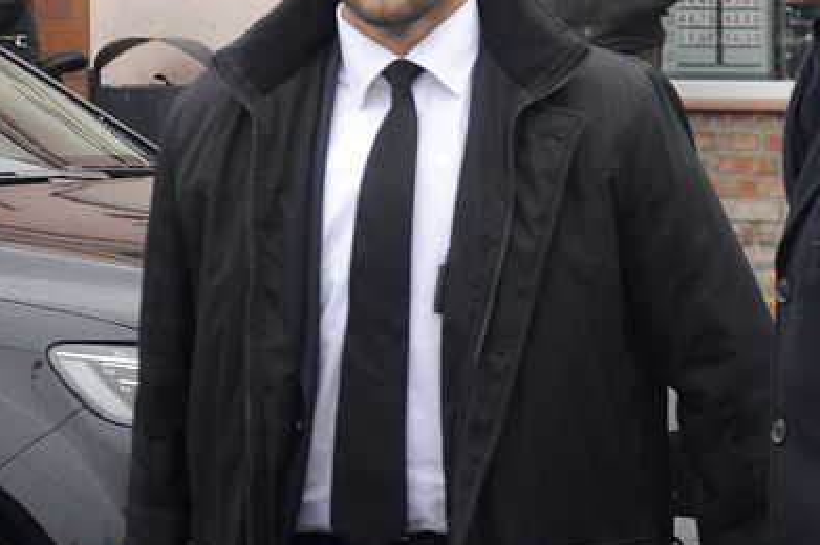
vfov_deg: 6.4
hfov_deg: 9.5
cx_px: 872
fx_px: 4893
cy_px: 123
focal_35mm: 215
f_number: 5.3
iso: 800
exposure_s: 1/320
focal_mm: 66
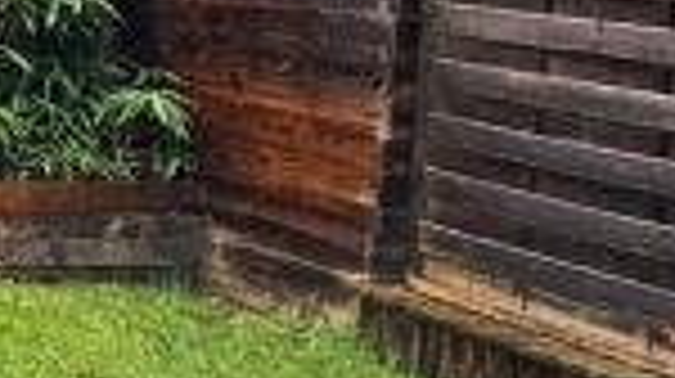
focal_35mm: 97
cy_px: 72
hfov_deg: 13.4
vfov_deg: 12.4
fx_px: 1734
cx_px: -1084
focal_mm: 2.2
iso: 50
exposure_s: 1/185
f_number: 2.2
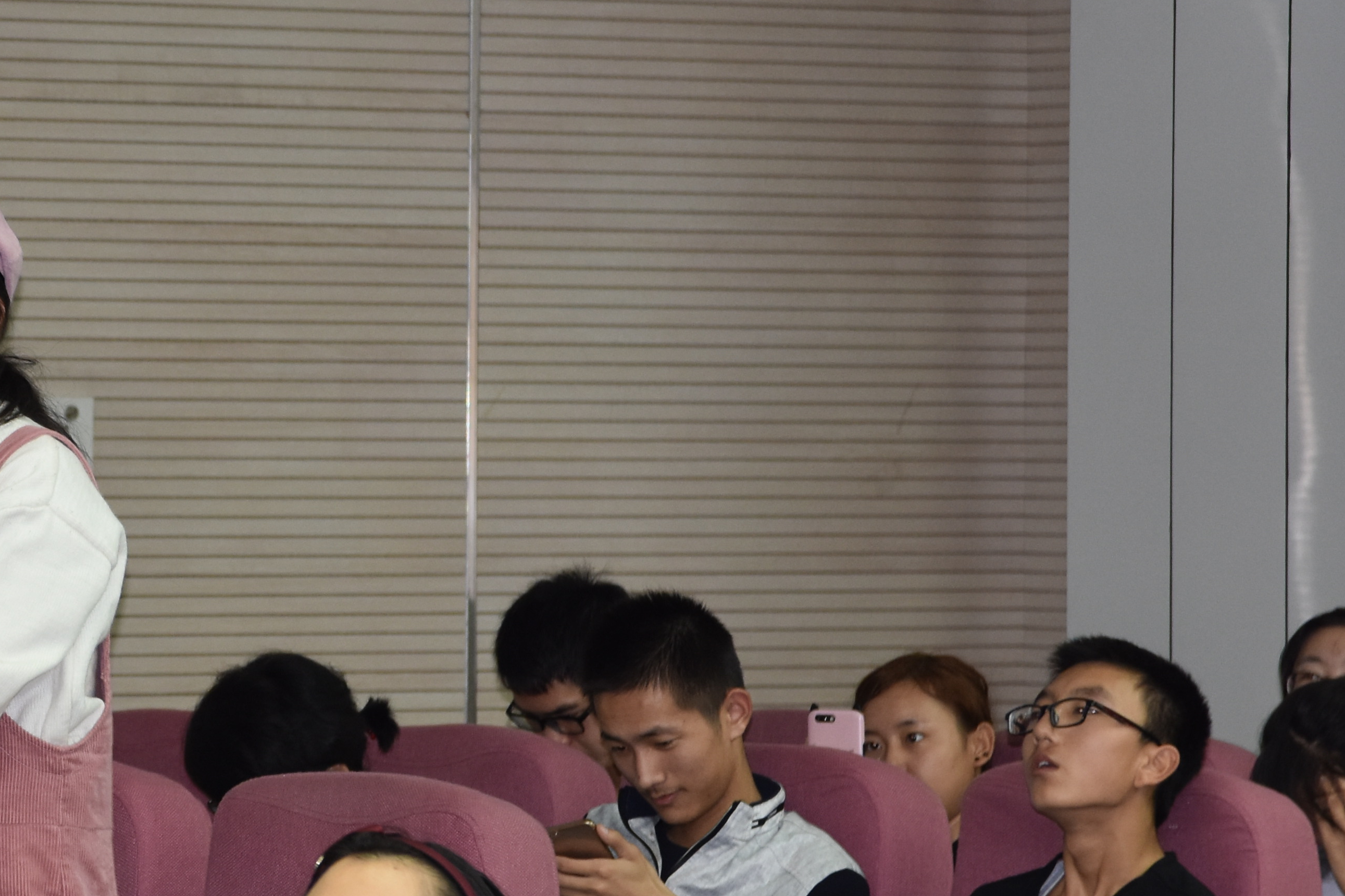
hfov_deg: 8.4
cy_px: 388
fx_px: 9115
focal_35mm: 244
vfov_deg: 5.6
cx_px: -160
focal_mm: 70
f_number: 4
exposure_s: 1/60
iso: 560
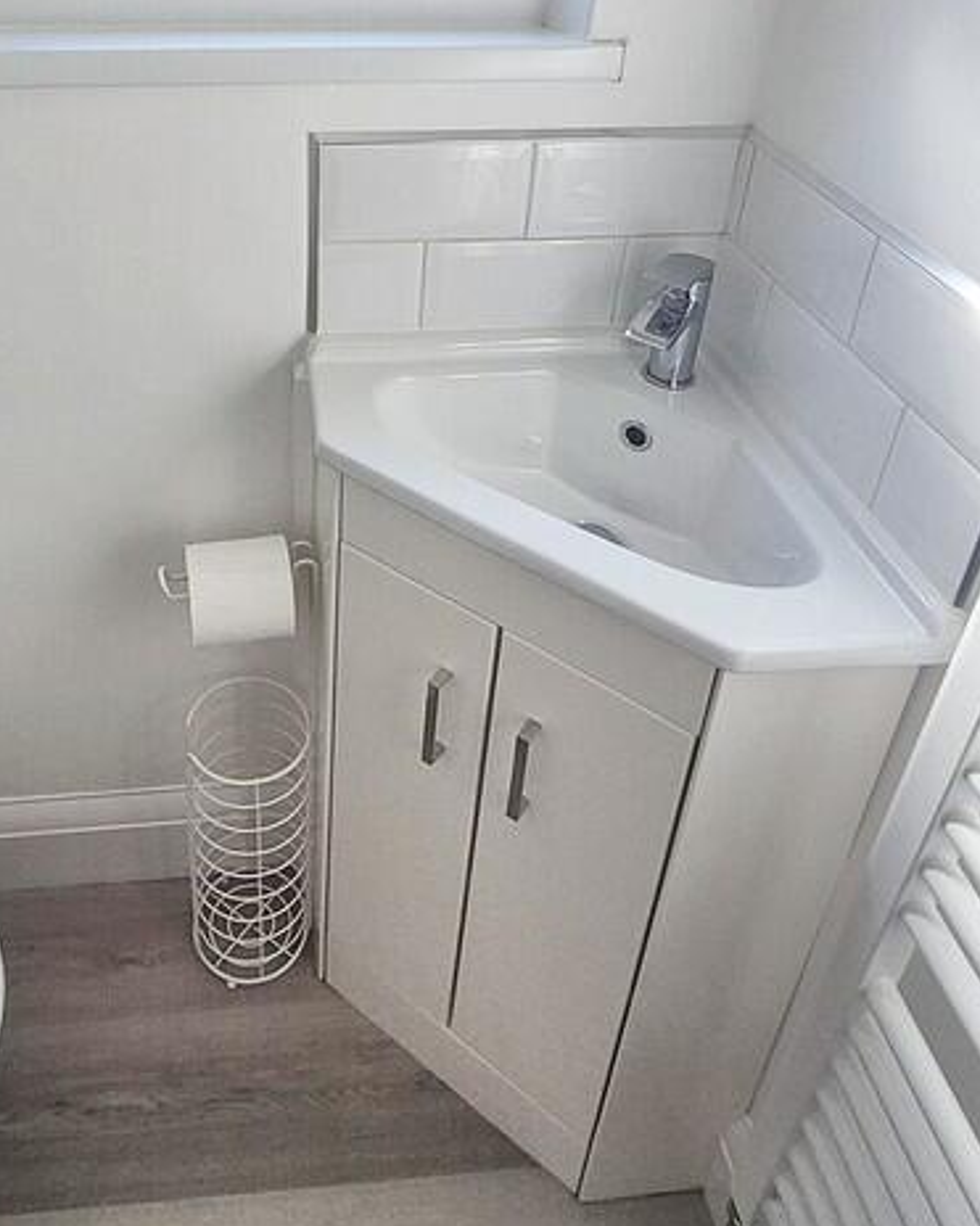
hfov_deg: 50.4
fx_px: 1015
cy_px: 309
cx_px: 309
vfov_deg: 59.0
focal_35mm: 28
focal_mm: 1.7
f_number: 2.2
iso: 50
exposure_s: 1/506
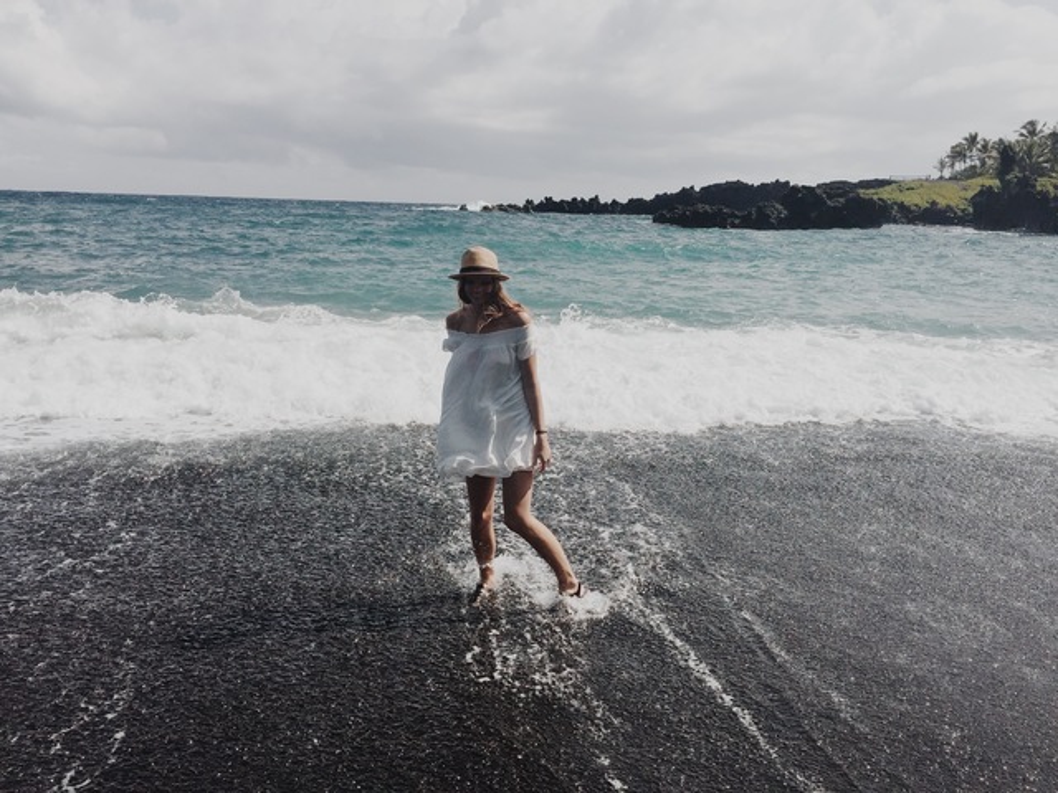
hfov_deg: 61.7
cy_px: 396
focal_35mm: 29
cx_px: 529
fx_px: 886
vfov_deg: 48.2
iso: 32
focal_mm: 4.15
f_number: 2.2
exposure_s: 1/4405
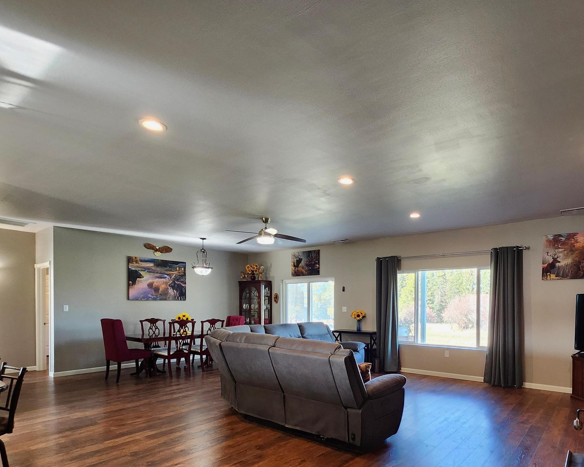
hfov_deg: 82.3
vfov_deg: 68.8
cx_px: 349
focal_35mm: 19
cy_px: 313
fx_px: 328
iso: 400
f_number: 2.2
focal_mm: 1.74
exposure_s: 1/60
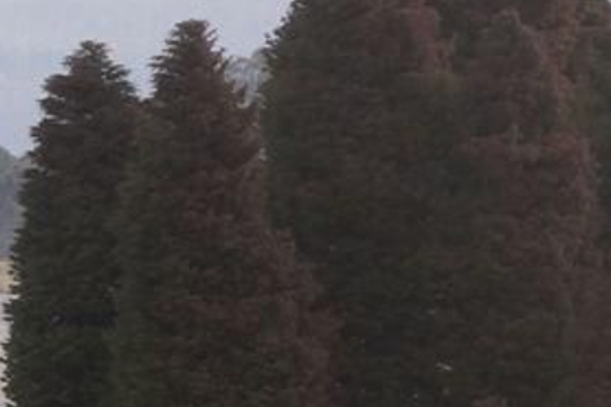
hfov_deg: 4.6
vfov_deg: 3.1
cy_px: 417
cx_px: -442
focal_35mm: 441
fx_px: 7484
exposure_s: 1/320
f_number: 8
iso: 400
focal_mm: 80
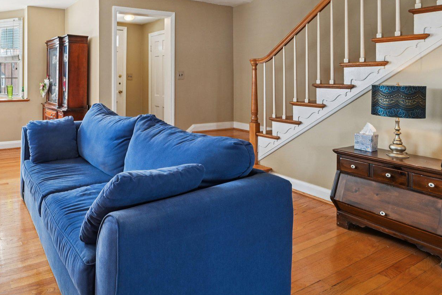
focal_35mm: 23
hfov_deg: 68.8
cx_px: 89
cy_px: 74
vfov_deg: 52.7
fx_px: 282
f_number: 8
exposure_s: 1/15
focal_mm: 14
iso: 200
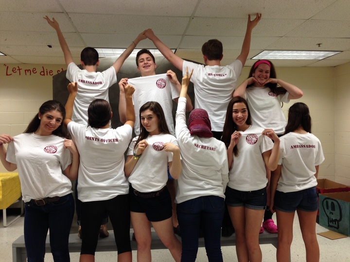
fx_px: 334
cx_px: 175
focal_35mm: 33
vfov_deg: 42.9
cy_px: 131
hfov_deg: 55.4
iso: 50
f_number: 2.4
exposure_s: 1/30
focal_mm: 4.12
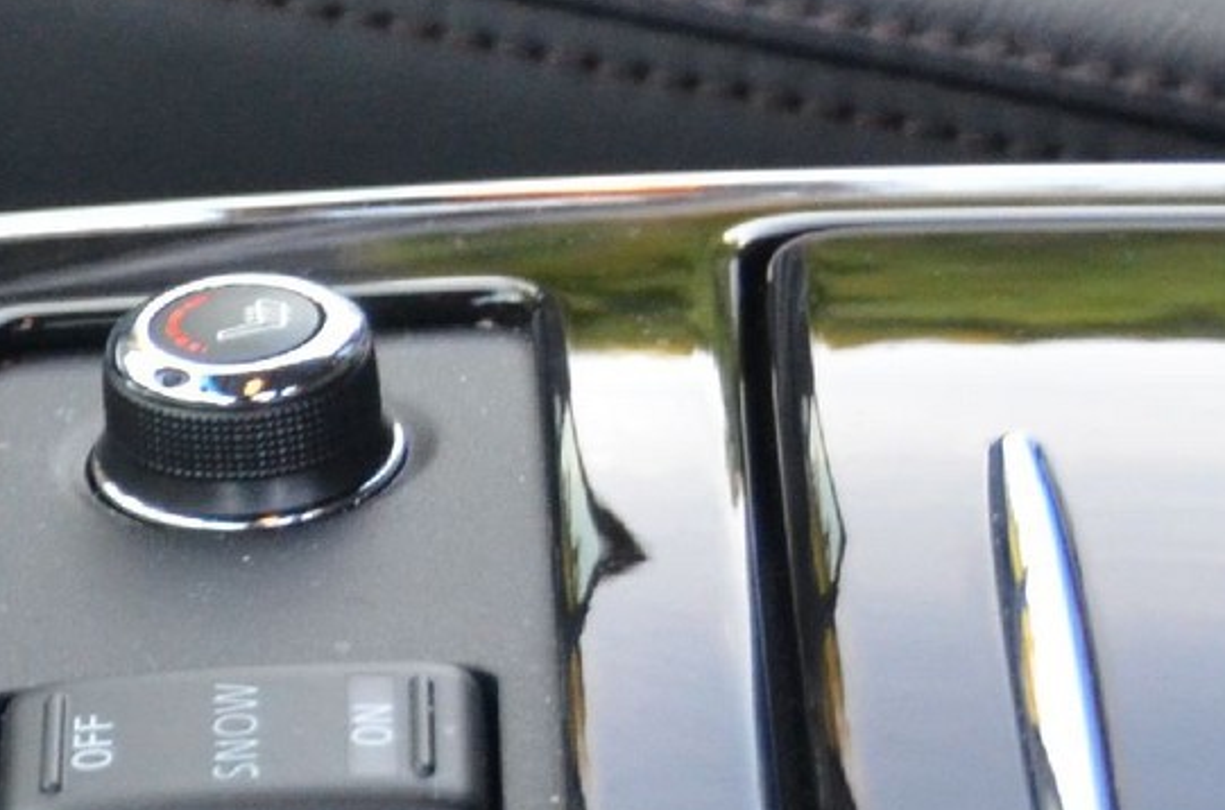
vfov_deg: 6.2
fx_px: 7536
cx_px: -811
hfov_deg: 9.0
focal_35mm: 222
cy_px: 559
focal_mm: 32
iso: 1600
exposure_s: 1/100
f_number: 4
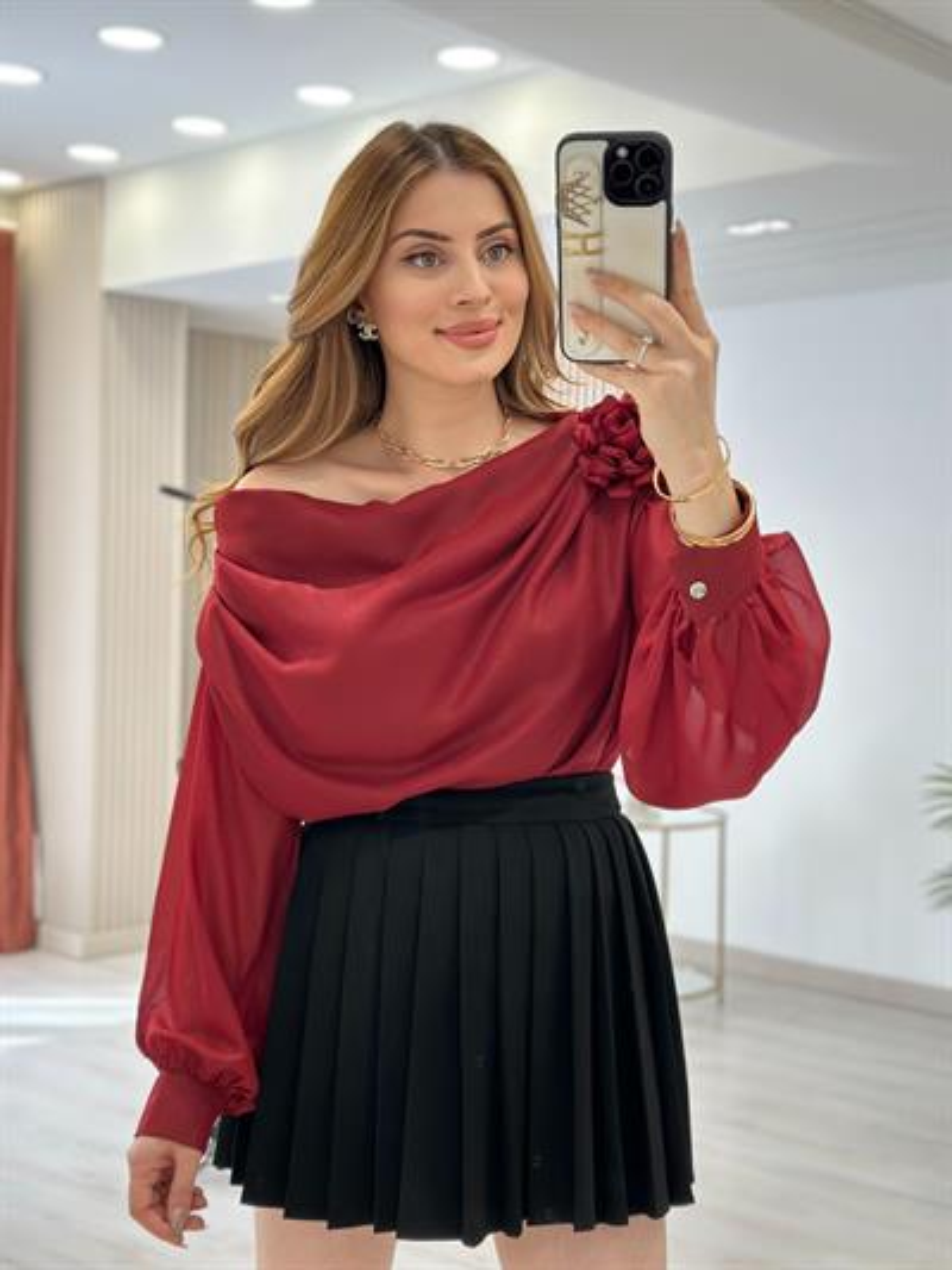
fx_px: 1759
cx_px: 476
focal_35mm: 48
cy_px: 635
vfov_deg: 39.6
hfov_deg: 30.3
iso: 64
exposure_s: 1/141
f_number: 1.78
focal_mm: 6.86
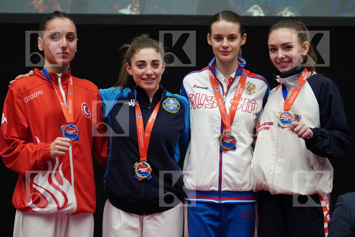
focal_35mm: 199
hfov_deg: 10.3
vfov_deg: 6.9
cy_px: 118
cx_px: 178
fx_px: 1962
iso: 2500
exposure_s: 1/1000
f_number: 2.8
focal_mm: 133
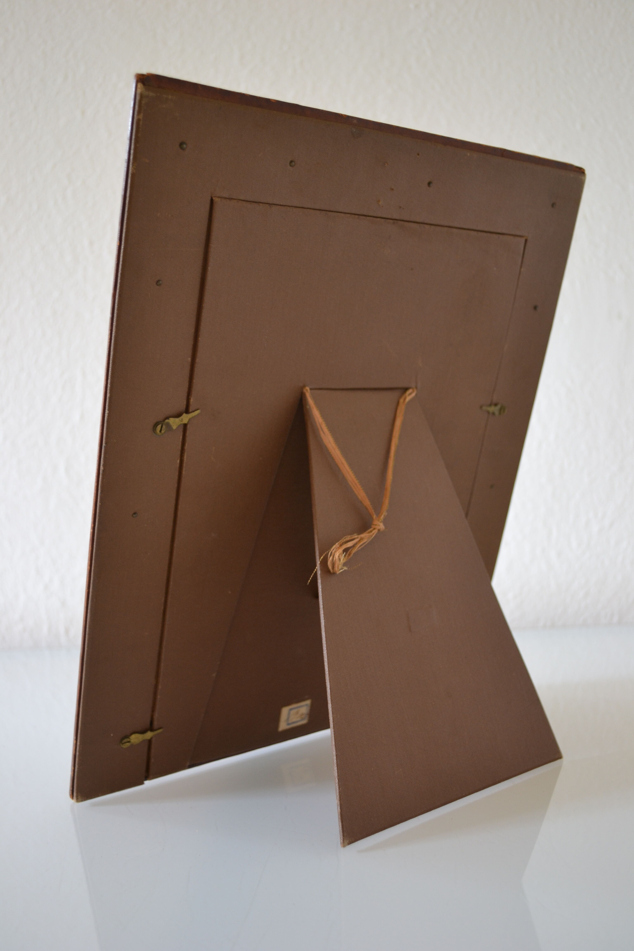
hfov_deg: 36.9
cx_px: 317
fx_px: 951
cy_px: 476
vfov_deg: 53.1
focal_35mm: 36
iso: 400
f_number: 4
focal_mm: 24
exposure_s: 1/25
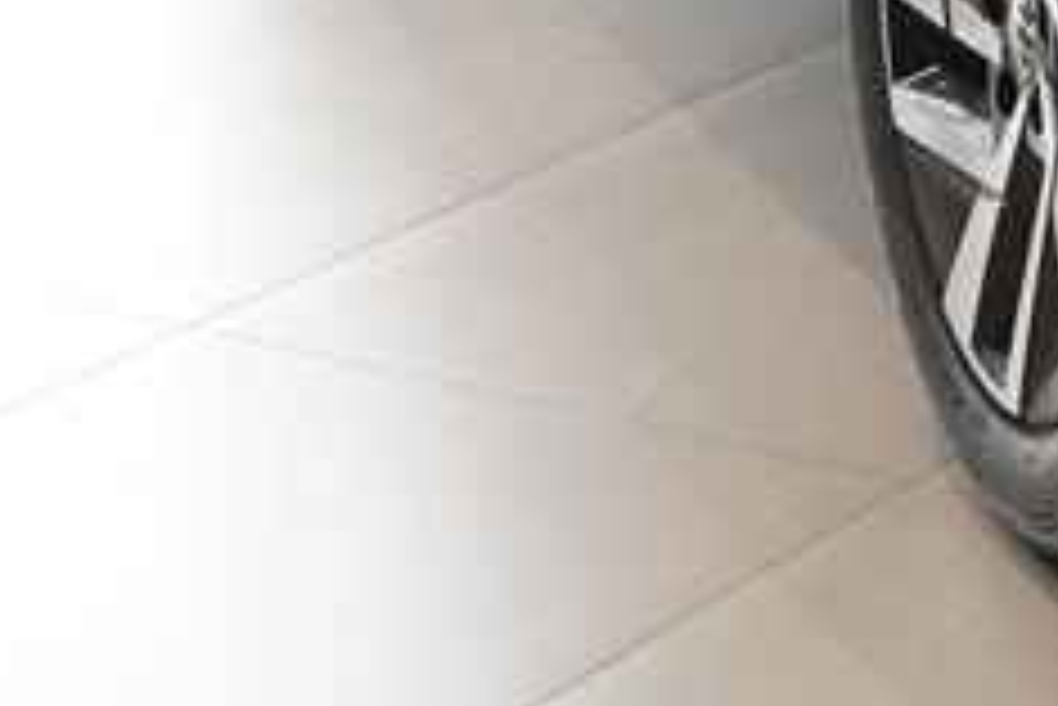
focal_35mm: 163
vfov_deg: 8.0
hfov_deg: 11.7
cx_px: 1882
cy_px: -740
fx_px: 4798
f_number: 4
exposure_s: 1/60
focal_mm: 25
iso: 125
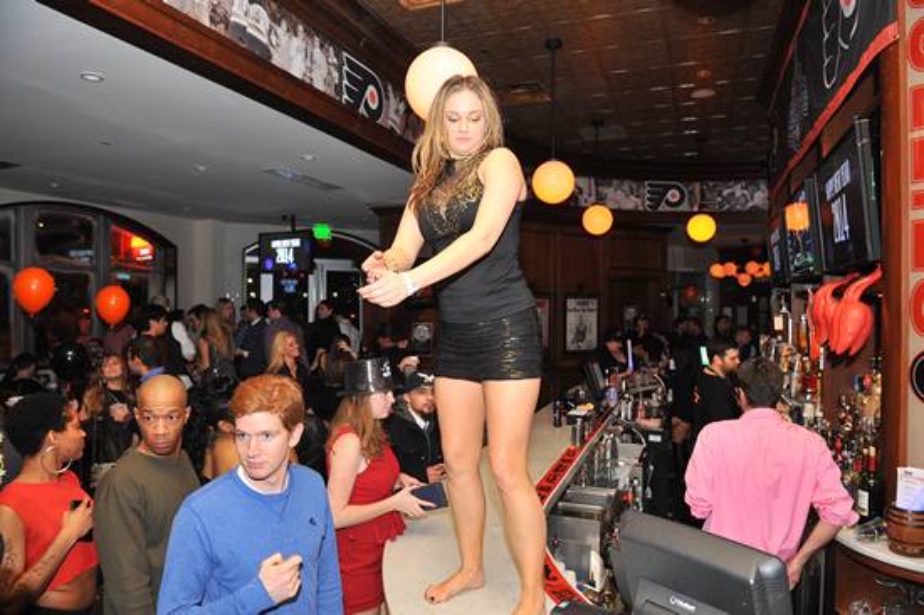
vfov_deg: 53.1
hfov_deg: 73.8
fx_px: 616
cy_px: 308
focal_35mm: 24
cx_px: 462
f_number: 4.5
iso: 1600
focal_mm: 24
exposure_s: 1/100
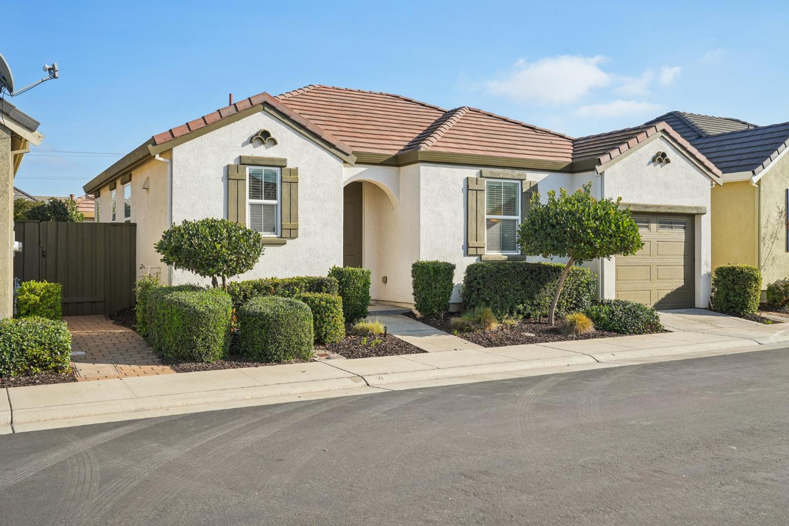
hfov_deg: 59.5
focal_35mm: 32
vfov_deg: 41.7
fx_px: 690
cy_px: 263
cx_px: 394
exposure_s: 1/800
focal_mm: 31.5
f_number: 8
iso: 400
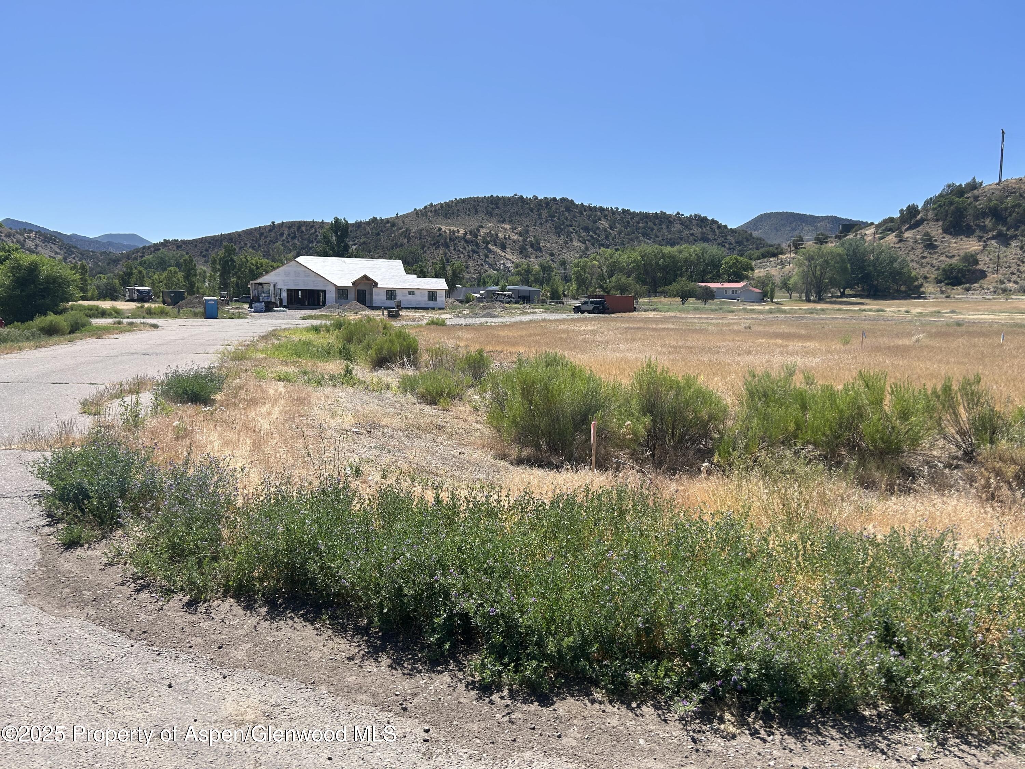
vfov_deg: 53.1
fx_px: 770
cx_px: 512
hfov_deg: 67.3
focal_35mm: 26
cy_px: 384
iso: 50
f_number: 1.5
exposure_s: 1/4831
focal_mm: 5.7
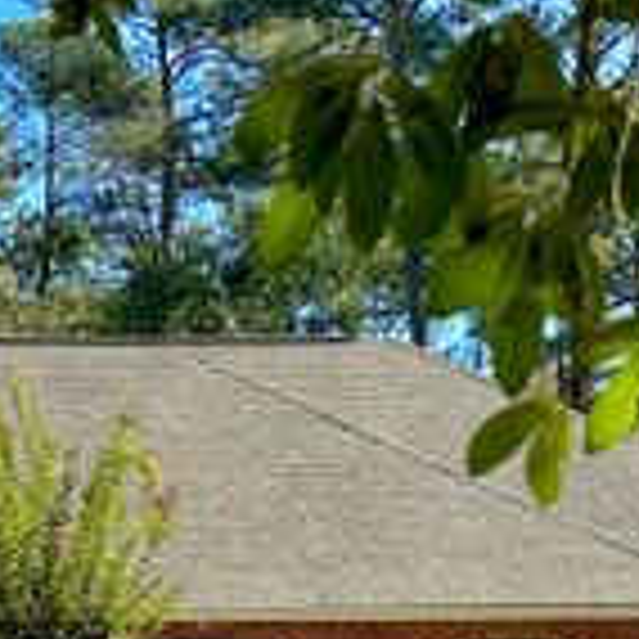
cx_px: 279
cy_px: 646
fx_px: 2151
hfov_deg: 16.9
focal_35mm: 103
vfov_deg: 16.5
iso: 80
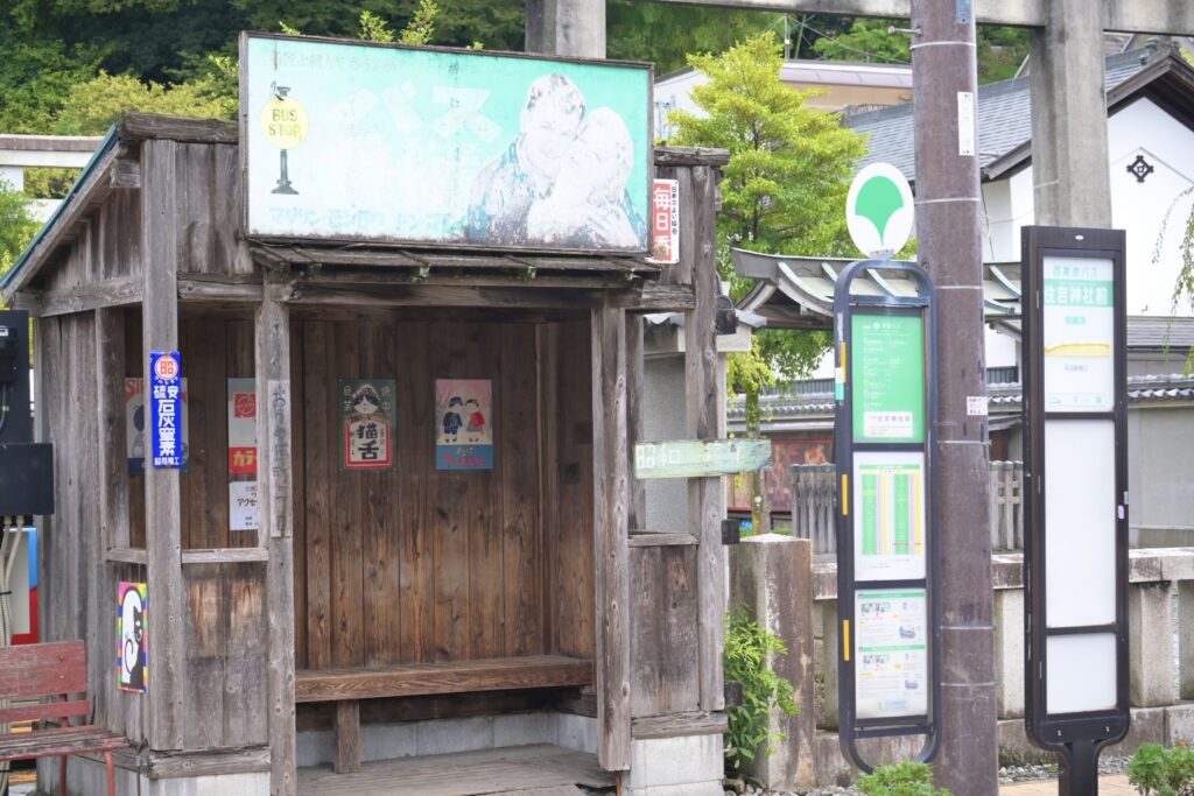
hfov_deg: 27.0
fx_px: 2488
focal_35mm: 75
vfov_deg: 18.2
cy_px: 398
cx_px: 597
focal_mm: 50
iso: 250
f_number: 4.5
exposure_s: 1/80
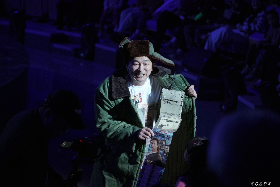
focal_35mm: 105
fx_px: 817
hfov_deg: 19.5
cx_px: 140
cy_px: 94
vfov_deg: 13.0
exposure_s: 1/800
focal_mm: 105
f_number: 4
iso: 1250
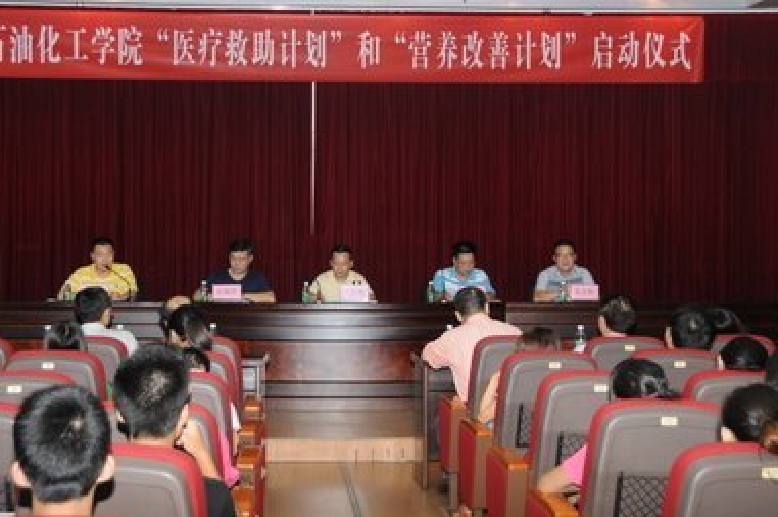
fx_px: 1360
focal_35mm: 63
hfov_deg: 31.9
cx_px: 349
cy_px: 225
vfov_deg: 21.5
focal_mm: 32
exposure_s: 1/60
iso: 250
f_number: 5
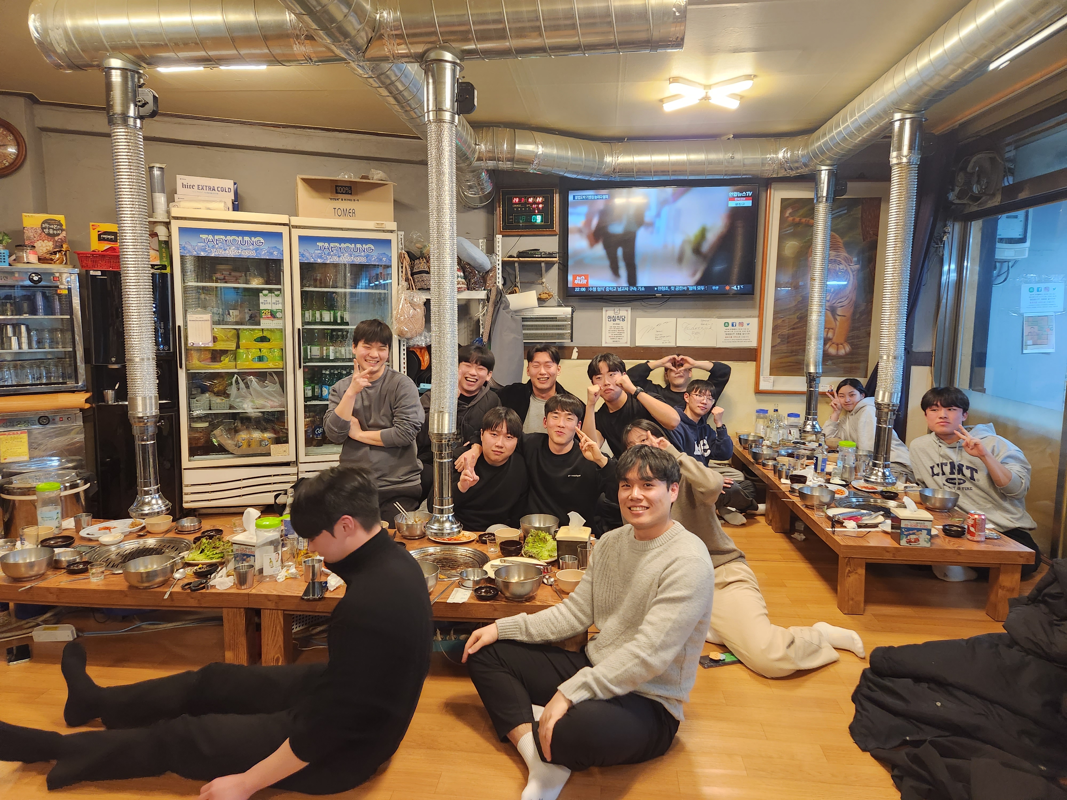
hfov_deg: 73.9
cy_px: 400
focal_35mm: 23
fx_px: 709
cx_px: 534
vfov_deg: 58.9
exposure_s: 1/120
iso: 500
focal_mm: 5.4
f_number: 1.8
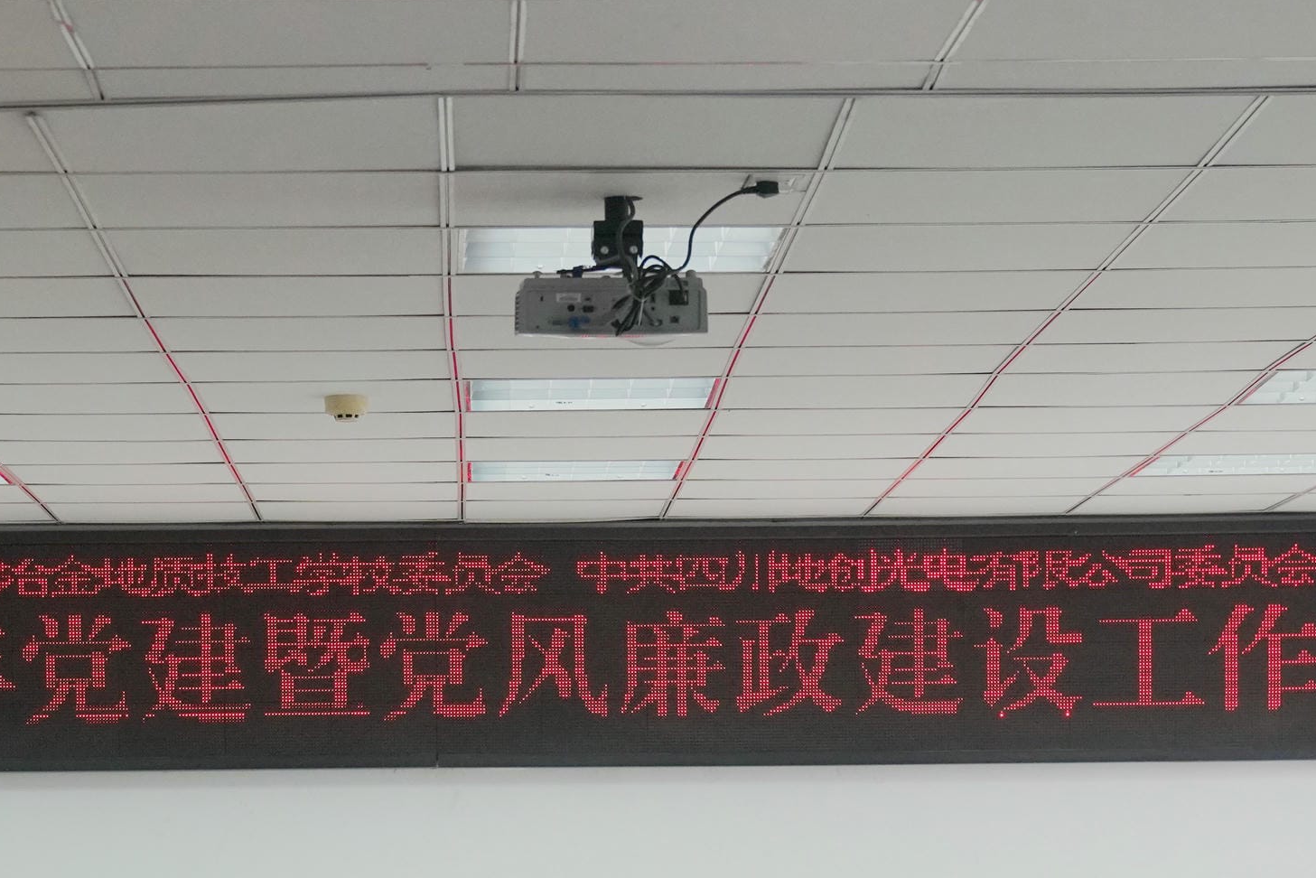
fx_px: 4789
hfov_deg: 15.6
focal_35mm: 131
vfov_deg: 10.3
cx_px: 571
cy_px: 1065
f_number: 4
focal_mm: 48
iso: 1600
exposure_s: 1/160
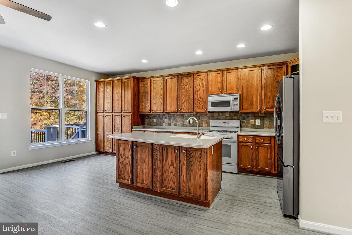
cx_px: 176
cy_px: 118
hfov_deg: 93.3
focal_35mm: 17
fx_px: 166
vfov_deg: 70.4
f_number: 8
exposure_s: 1/25
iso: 400
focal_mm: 17
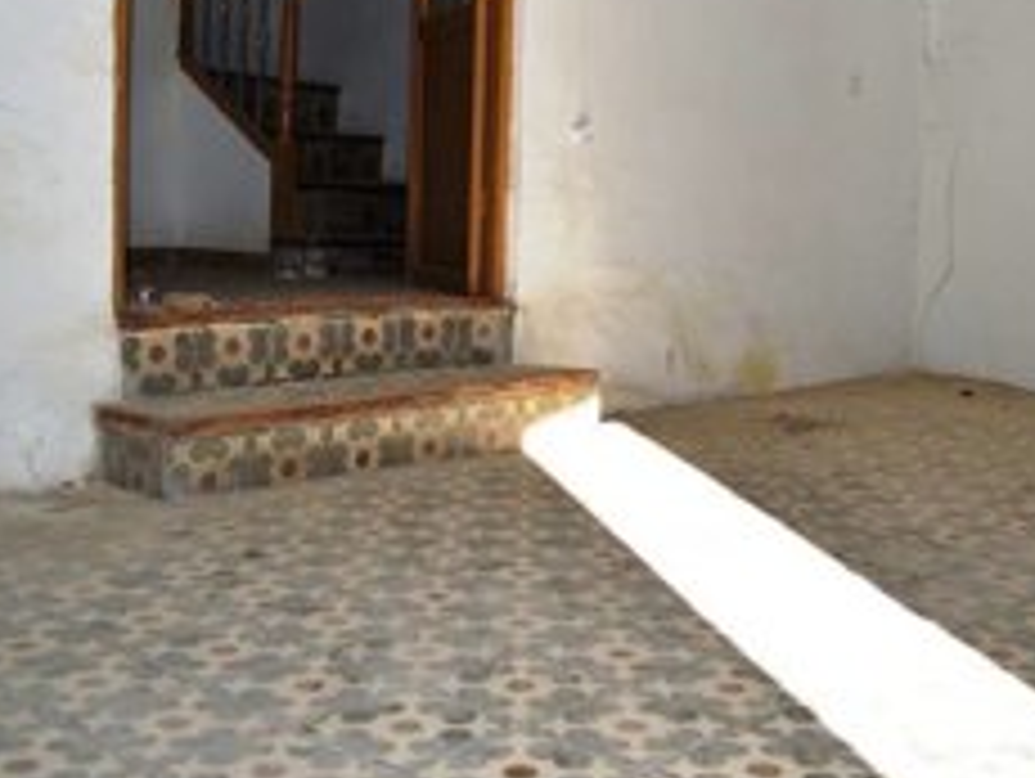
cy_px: 241
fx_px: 1347
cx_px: 630
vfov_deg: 31.9
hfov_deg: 41.8
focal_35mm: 45
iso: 100
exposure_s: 1/200
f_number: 4
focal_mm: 18
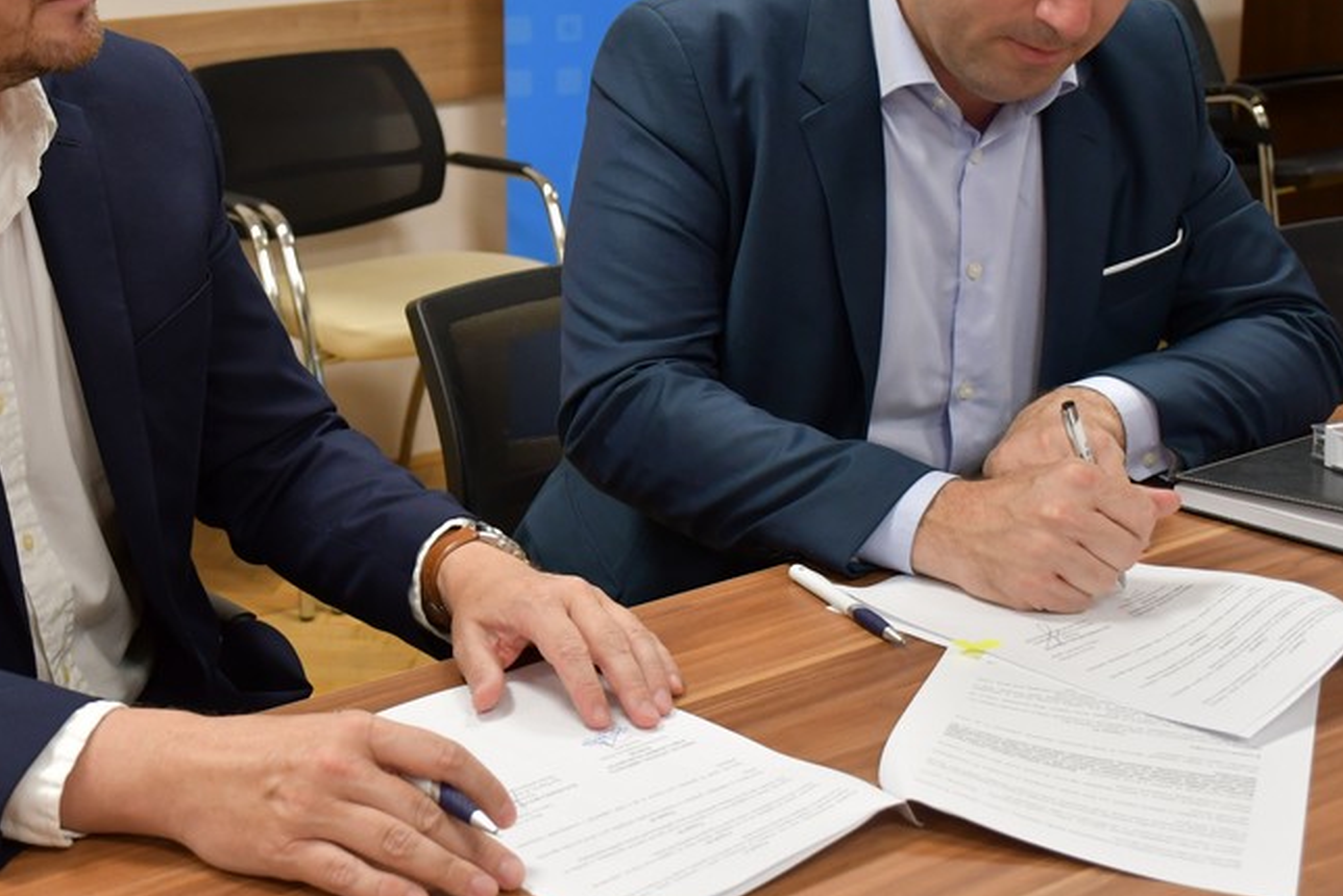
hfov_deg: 32.0
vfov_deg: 21.8
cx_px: 398
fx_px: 2314
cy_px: 259
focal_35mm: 62
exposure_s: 1/125
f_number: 3.8
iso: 1100
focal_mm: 26
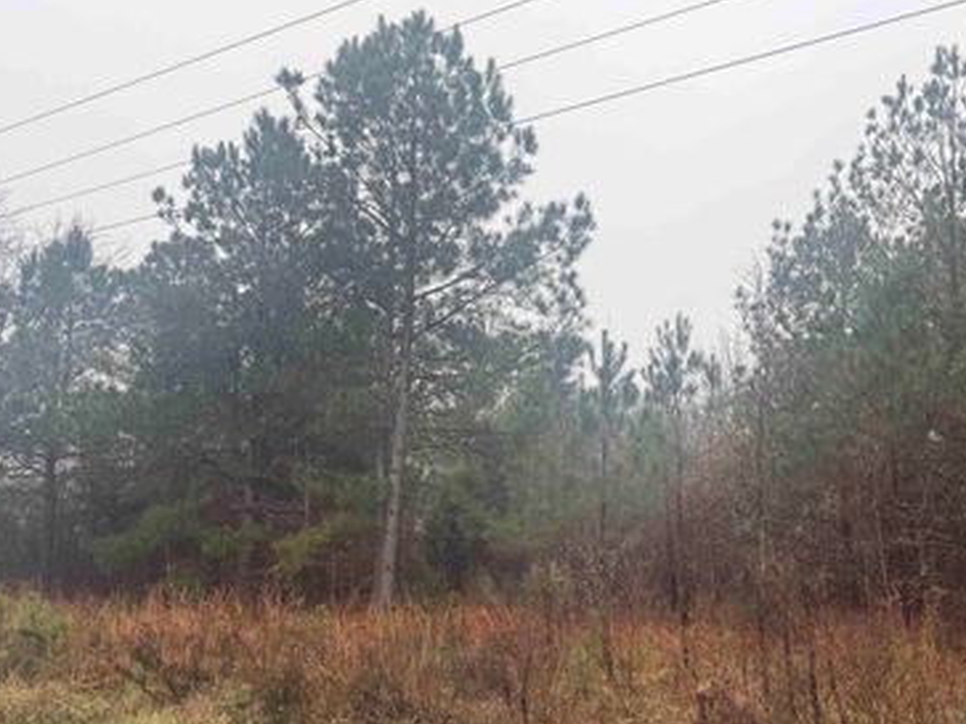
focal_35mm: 33
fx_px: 921
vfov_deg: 42.5
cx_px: 586
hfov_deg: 54.9
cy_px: 465
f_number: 1.78
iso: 80
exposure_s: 1/367
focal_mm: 6.76
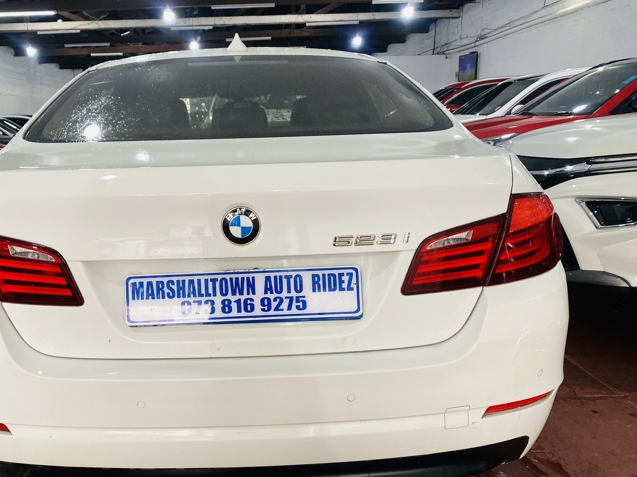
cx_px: 257
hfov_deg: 57.9
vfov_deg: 45.3
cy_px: 273
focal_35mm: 31
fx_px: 570
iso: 125
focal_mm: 4.25
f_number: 1.8
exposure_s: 1/100
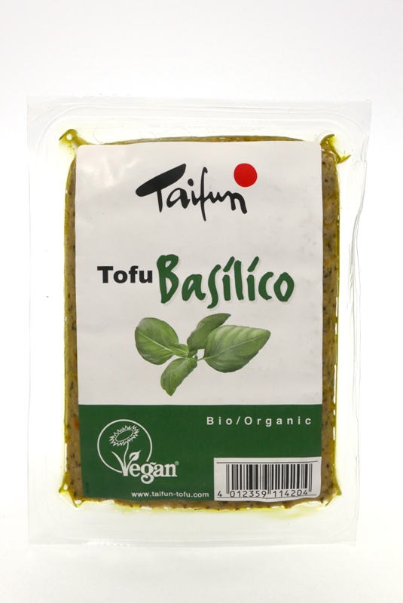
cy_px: 302
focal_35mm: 75
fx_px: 1257
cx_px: 202
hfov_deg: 18.2
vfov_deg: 27.0
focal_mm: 34
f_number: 16
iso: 800
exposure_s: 1/40
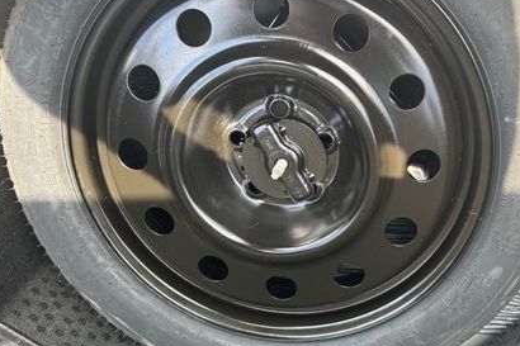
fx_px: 563
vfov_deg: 34.2
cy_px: 166
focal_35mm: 39
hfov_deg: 48.5
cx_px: 360
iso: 64
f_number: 1.78
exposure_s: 1/121
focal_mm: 6.76
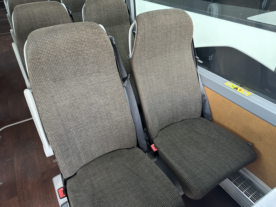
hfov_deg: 71.6
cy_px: 104
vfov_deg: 56.8
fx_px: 191
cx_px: 138
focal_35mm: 24
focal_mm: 6.86
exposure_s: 1/60
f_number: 1.78
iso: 250
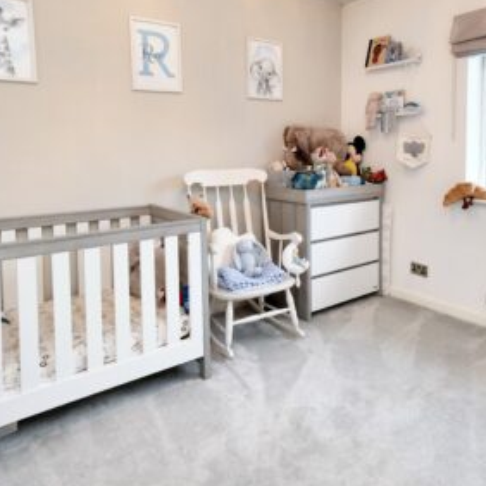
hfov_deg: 60.6
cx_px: 283
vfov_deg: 59.9
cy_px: 174
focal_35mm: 26
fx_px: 413
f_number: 5.6
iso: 4000
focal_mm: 10
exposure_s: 1/56
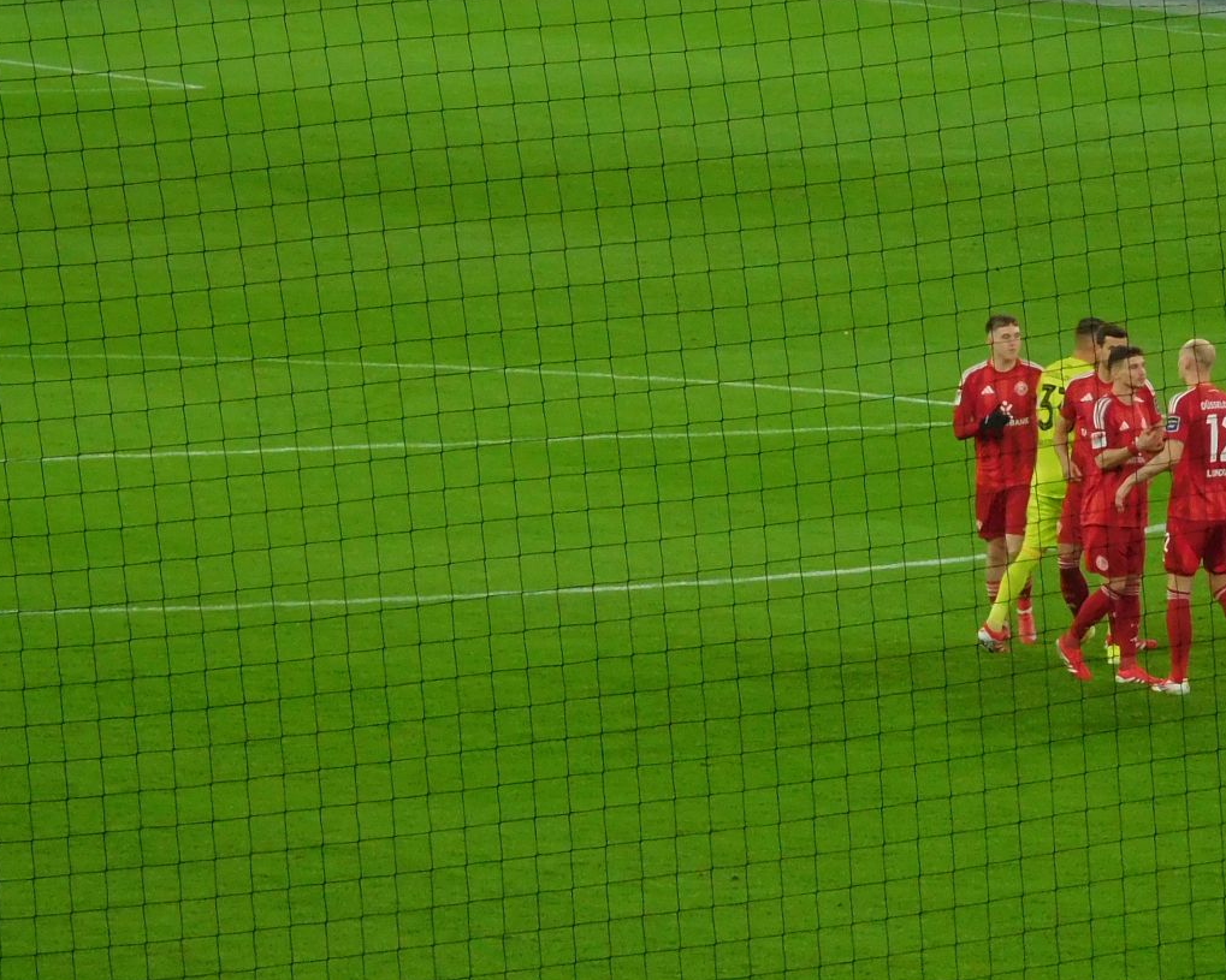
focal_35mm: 345
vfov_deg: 4.5
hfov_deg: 5.6
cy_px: 511
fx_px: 12517
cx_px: 1109
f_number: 5.3
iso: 400
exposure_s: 1/125
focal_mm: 32.1
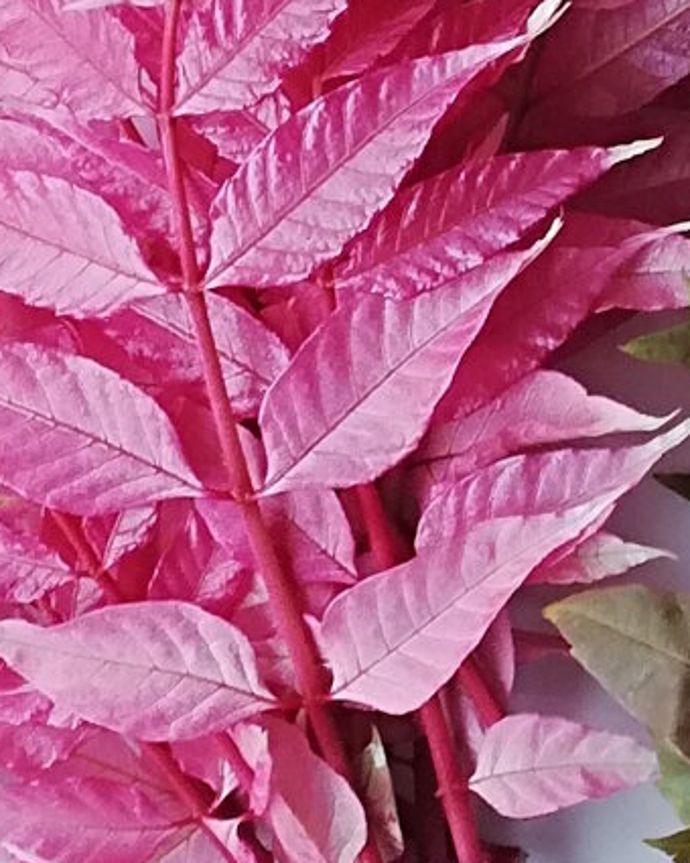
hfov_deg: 9.3
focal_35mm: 164
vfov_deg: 11.8
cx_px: 741
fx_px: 4186
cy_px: 314
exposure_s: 1/50
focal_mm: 3.81
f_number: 2.2
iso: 125
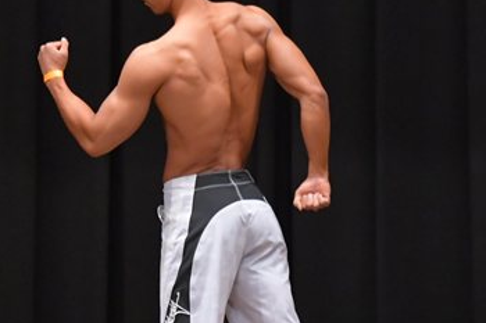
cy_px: 243
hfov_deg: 4.3
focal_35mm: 481
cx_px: 224
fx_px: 6490
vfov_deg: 2.9
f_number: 5.6
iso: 6400
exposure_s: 1/400
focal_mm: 145
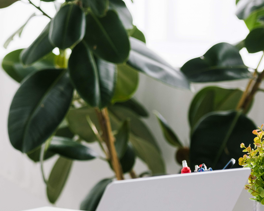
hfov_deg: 9.0
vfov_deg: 7.3
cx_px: -47
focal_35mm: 211
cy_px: 71
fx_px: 1649
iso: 125
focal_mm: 80
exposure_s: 1/200
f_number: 3.5
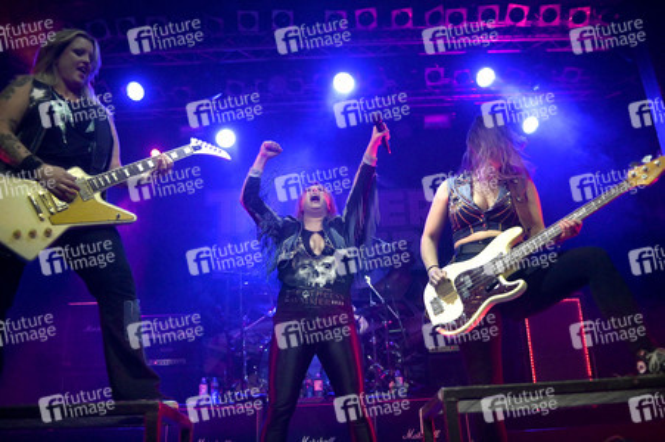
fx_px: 646
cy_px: 221
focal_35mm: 35
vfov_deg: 37.8
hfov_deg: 54.5
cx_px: 332
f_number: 4
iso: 4000
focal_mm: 35
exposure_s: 1/800
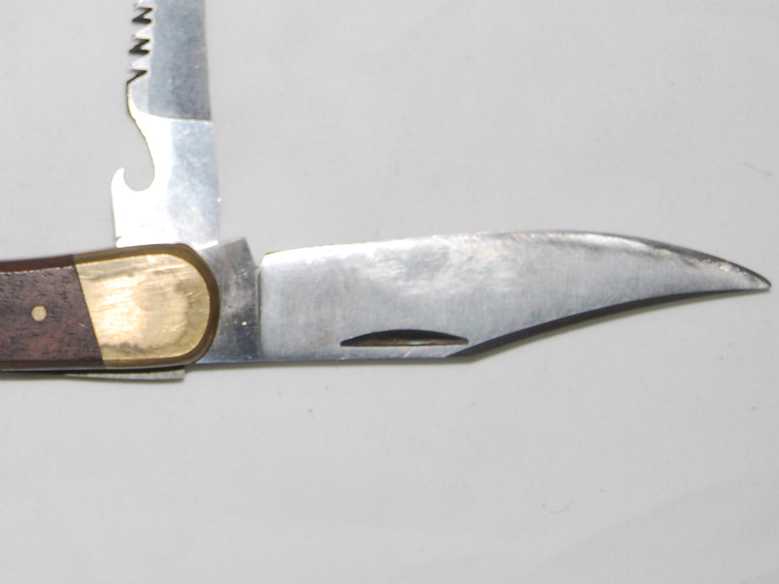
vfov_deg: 10.9
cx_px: -106
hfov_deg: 14.3
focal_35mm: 134
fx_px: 3015
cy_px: -52
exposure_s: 1/60
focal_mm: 38
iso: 100
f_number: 5
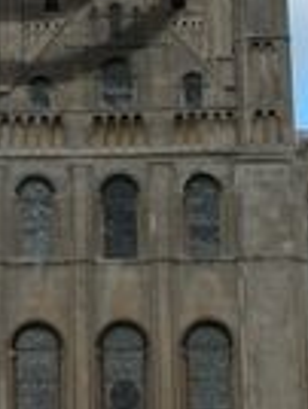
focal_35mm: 174
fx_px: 2058
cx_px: 18
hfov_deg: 8.5
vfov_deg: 11.1
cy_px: -113
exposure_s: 1/330
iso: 100
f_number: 6.4
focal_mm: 10
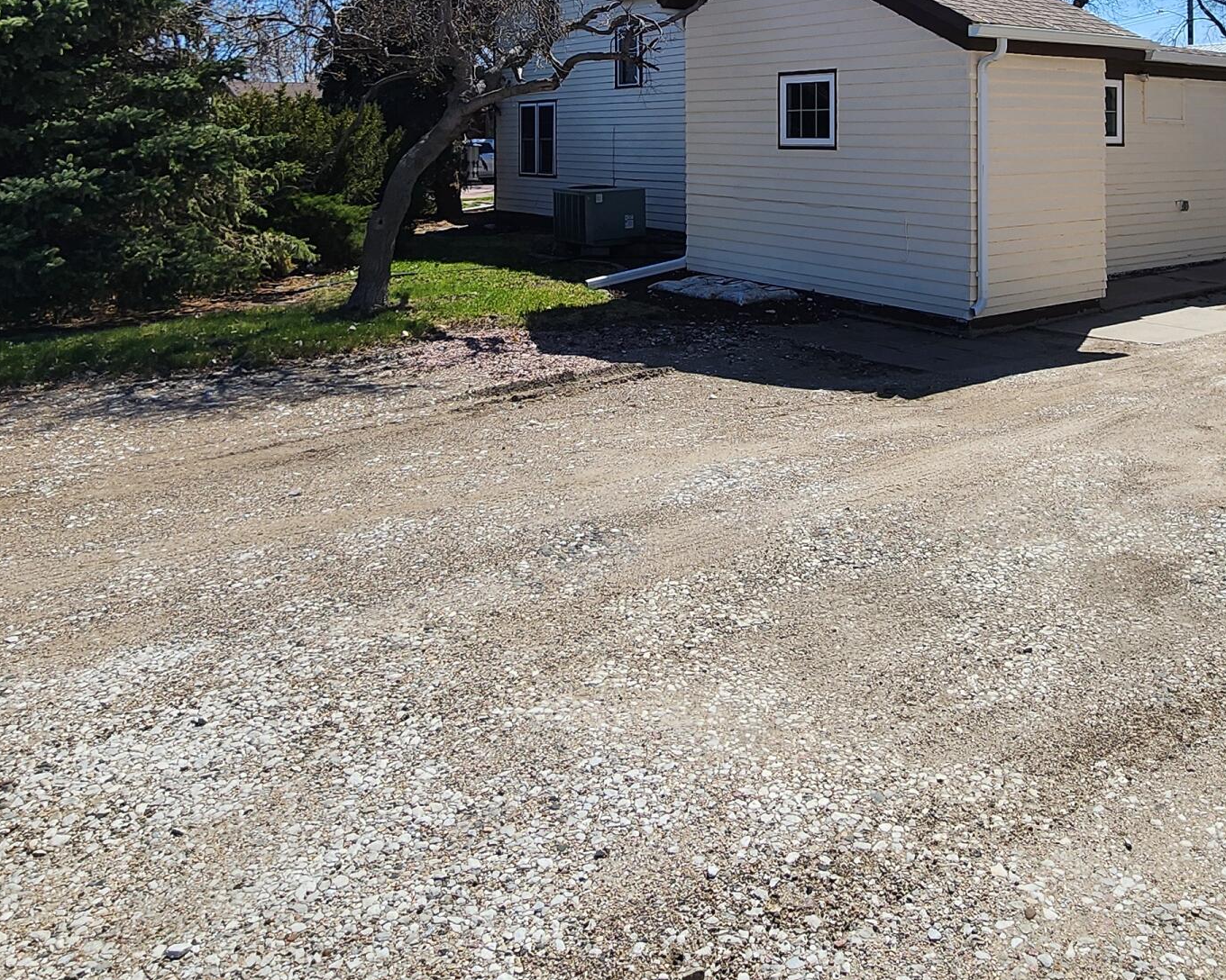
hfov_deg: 60.3
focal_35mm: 28
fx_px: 1016
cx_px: 845
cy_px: 144
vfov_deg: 47.5
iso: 50
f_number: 2.2
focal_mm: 2.2
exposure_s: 1/2271
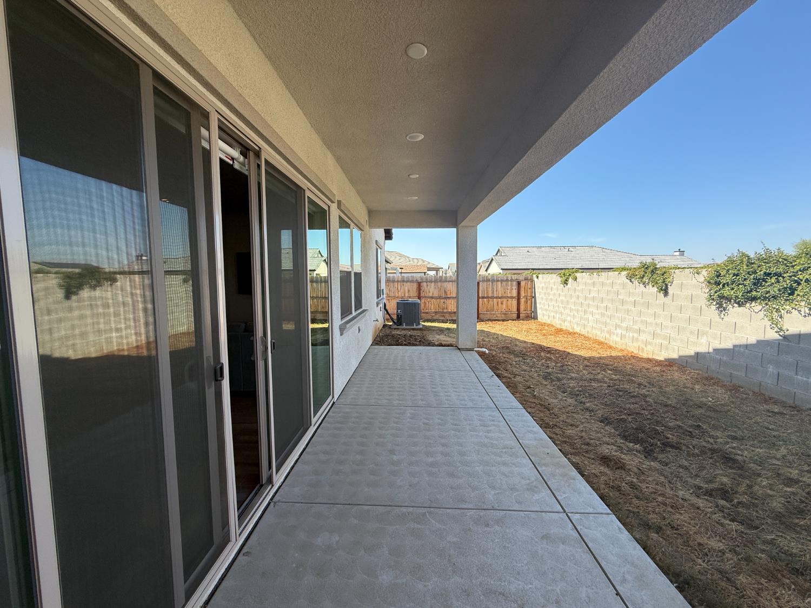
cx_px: 406
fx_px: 328
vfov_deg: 85.7
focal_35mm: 14
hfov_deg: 102.1
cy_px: 304
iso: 50
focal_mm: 2.22
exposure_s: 1/751
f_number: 2.2
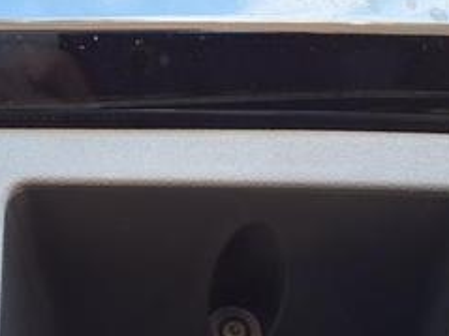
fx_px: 739
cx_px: 107
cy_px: 242
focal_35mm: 57
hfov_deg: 33.1
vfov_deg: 25.4
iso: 40
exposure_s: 1/60.2
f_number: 1.9
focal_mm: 3.58
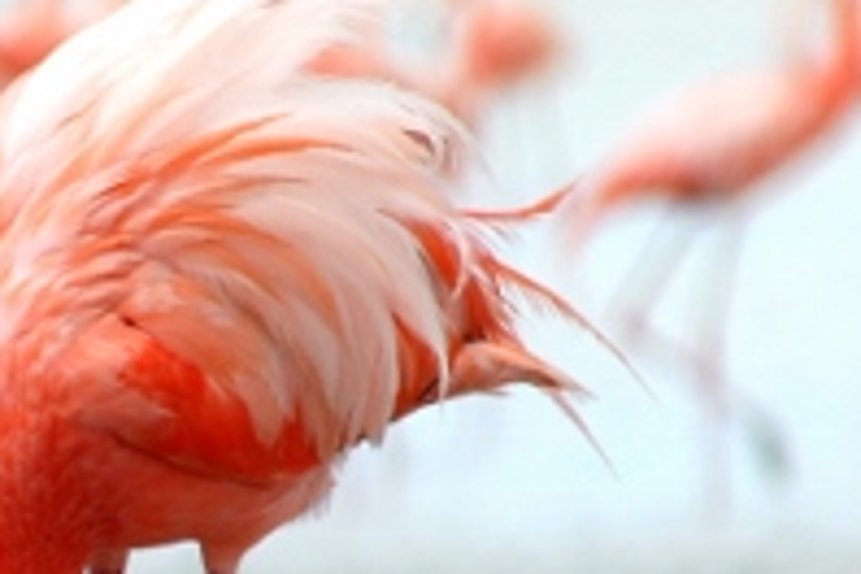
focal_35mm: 1455
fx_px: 34796
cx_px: -196
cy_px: 683
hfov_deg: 1.4
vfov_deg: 0.9
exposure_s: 1/640
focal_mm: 300
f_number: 8
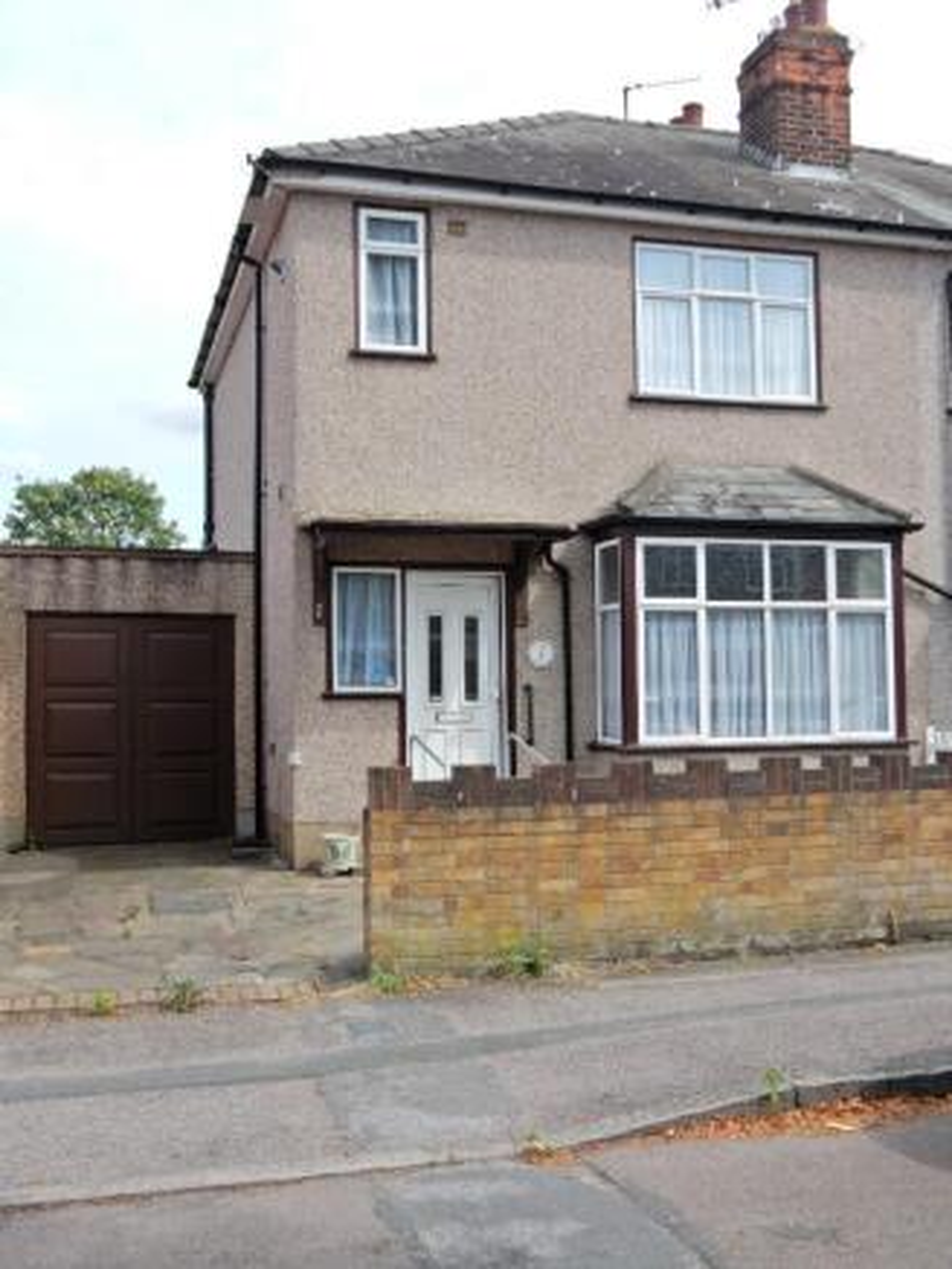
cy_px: 634
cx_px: 476
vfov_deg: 52.6
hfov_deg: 40.7
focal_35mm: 35
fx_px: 1283
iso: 125
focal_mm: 6.4
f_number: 4
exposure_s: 1/640
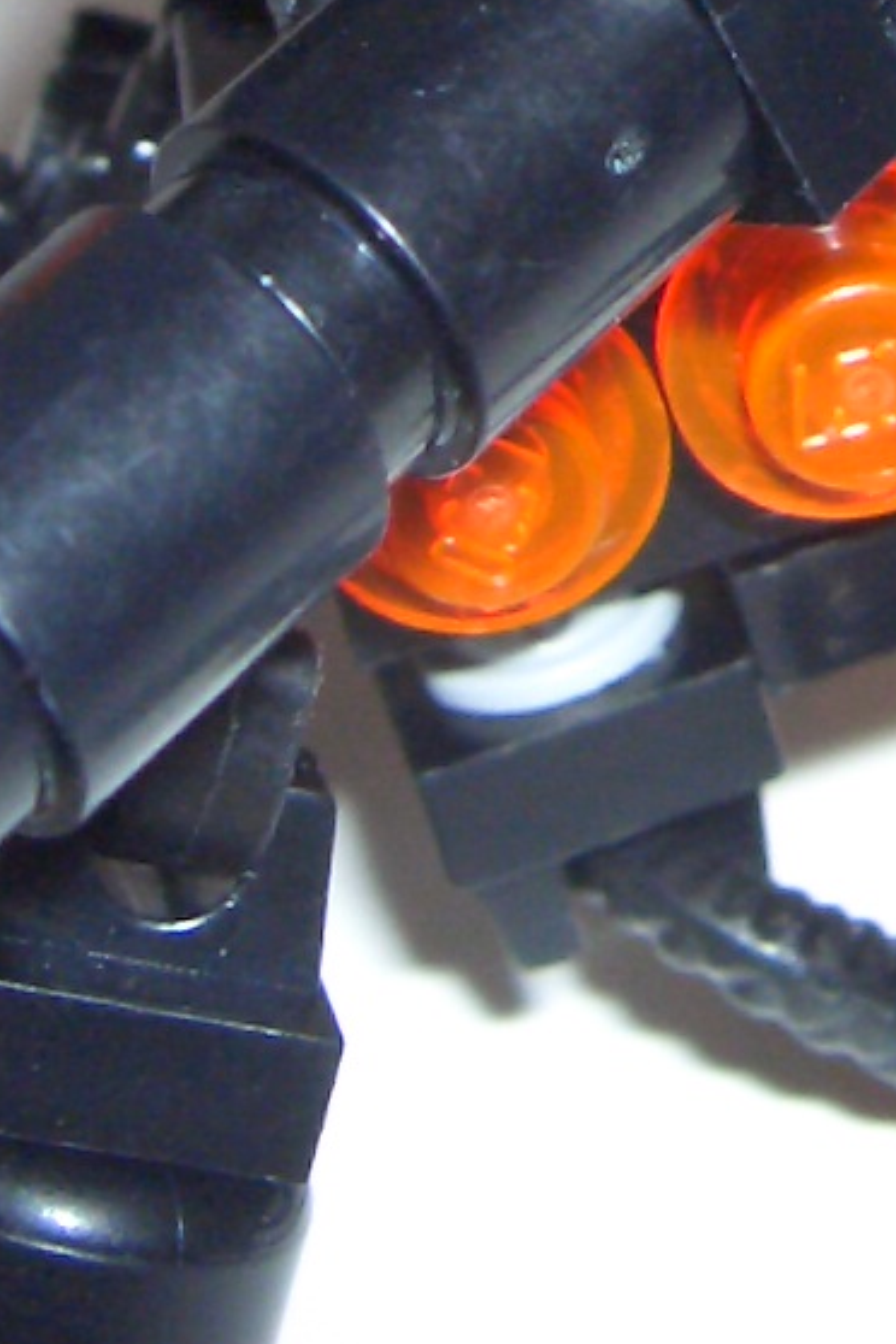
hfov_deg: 9.2
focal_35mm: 149
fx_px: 5562
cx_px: 764
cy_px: -123
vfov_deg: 13.5
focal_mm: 8
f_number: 4.8
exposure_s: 1/60
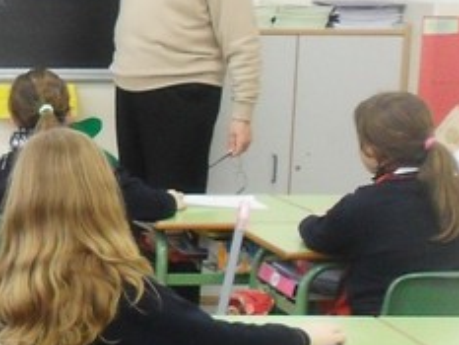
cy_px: 457
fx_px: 2043
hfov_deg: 11.6
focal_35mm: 154
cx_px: -443
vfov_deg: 9.5
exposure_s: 1/30
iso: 200
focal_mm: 6.2
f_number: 2.8
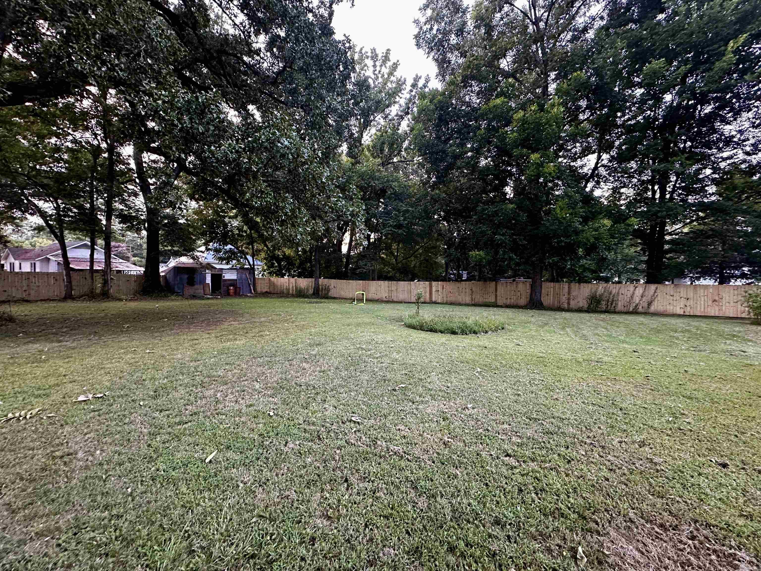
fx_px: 308
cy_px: 286
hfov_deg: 102.1
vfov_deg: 85.7
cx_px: 380
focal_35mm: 14
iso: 640
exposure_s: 1/60
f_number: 2.2
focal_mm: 2.22
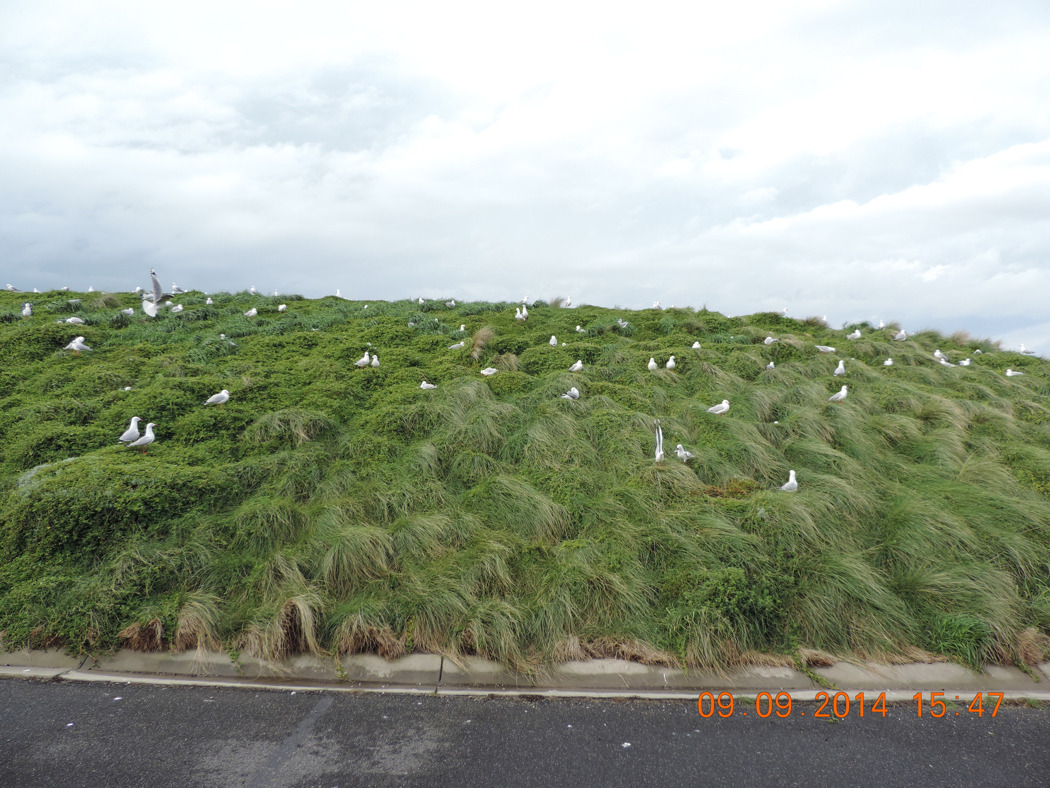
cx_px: 525
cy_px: 394
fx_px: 728
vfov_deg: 56.8
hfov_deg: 71.6
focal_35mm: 24
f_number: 3
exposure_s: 1/320
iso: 80
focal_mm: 4.3
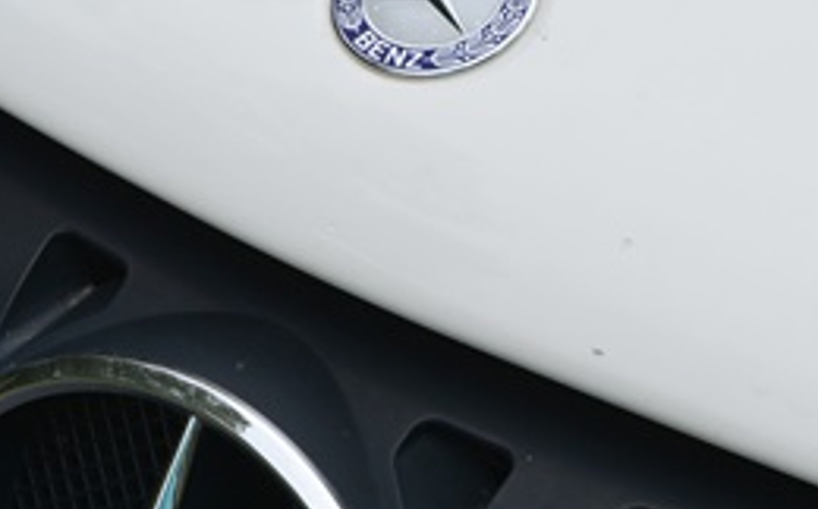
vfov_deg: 11.6
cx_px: 472
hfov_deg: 18.4
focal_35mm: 113
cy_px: 292
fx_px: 2517
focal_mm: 32
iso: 180
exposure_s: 1/250
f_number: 8
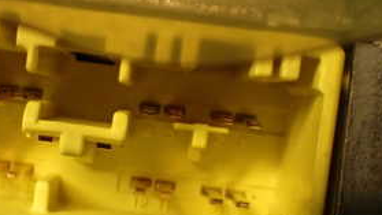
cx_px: 110
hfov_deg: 27.9
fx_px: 760
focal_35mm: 75
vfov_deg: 16.1
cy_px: 116
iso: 250
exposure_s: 1/30
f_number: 2.4
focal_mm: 5.79
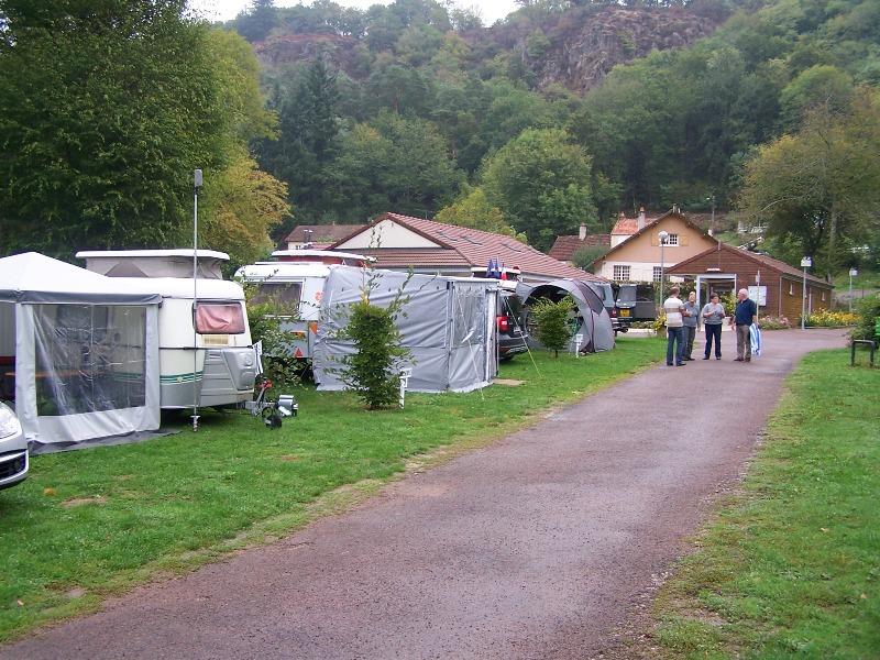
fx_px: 966
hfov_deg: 49.0
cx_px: 440
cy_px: 330
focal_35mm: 38
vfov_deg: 37.7
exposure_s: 1/60
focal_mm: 6.3
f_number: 2.8
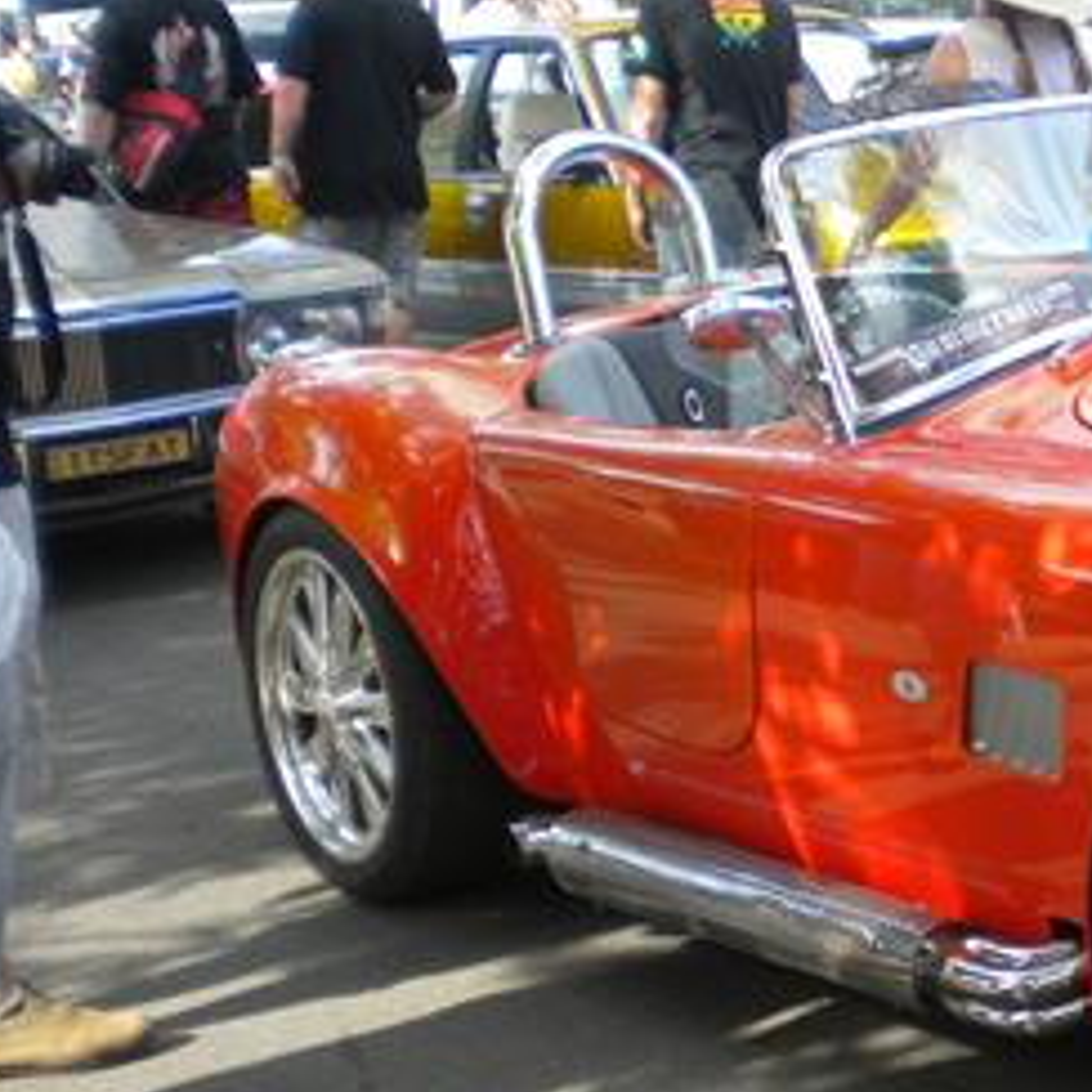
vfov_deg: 21.3
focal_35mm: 81
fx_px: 2891
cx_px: 1361
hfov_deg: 19.9
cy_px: 774
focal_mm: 6.3
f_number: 3.1
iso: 149
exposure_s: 1/510
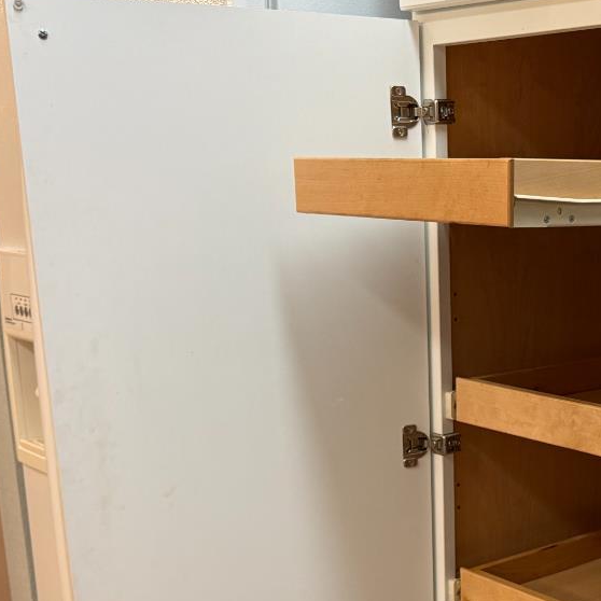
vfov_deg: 29.2
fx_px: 1120
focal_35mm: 57
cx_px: 536
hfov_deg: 28.9
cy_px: 507
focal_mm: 6.76
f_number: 1.78
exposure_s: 1/60
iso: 250
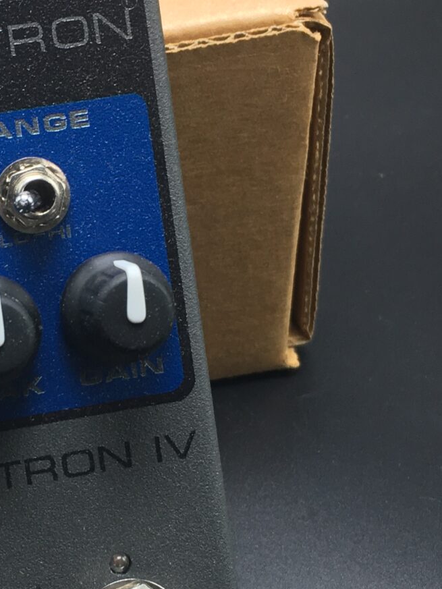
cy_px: 345
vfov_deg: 23.0
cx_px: 27
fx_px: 1447
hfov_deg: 17.1
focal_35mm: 85
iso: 32
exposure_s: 1/60
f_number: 2.2
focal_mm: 4.15
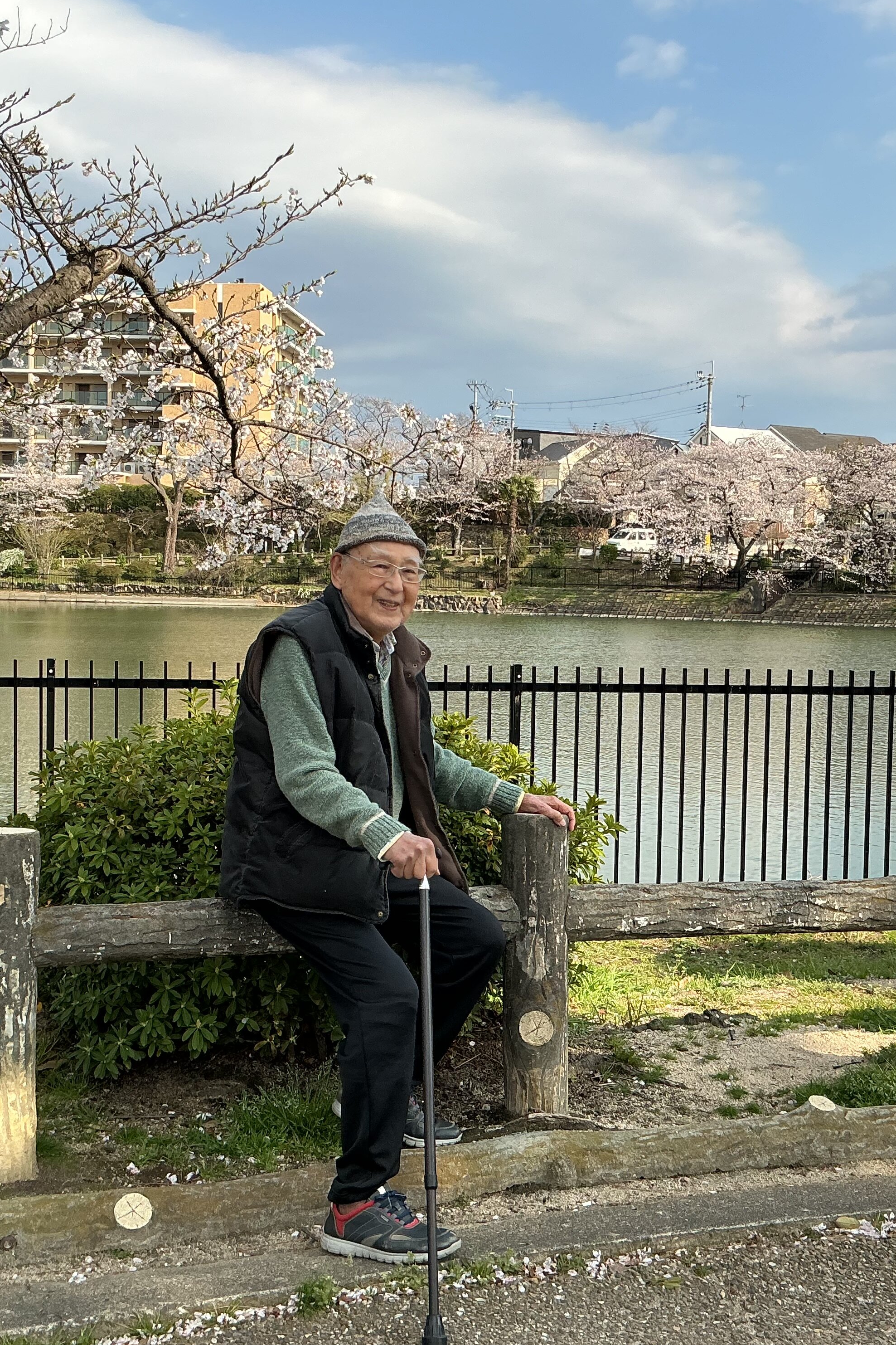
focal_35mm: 41
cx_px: 442
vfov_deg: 47.4
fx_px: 1531
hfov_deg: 32.6
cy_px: 664
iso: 25
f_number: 1.8
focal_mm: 3
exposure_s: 1/1250
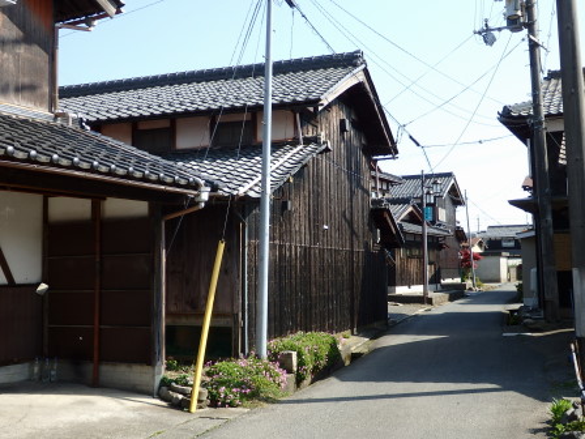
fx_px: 760
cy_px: 220
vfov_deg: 32.2
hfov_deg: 42.1
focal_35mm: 45
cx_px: 292
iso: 125
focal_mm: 8
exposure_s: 1/500
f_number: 3.8
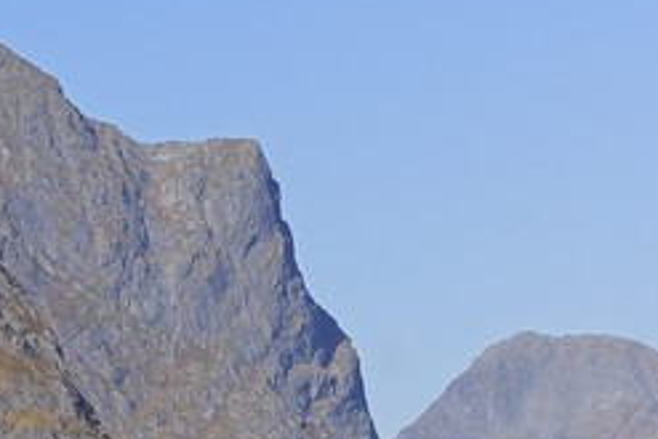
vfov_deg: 3.0
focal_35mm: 453
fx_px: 8284
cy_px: 189
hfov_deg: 4.3
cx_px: -1455
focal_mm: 70
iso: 200
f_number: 14
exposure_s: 1/160
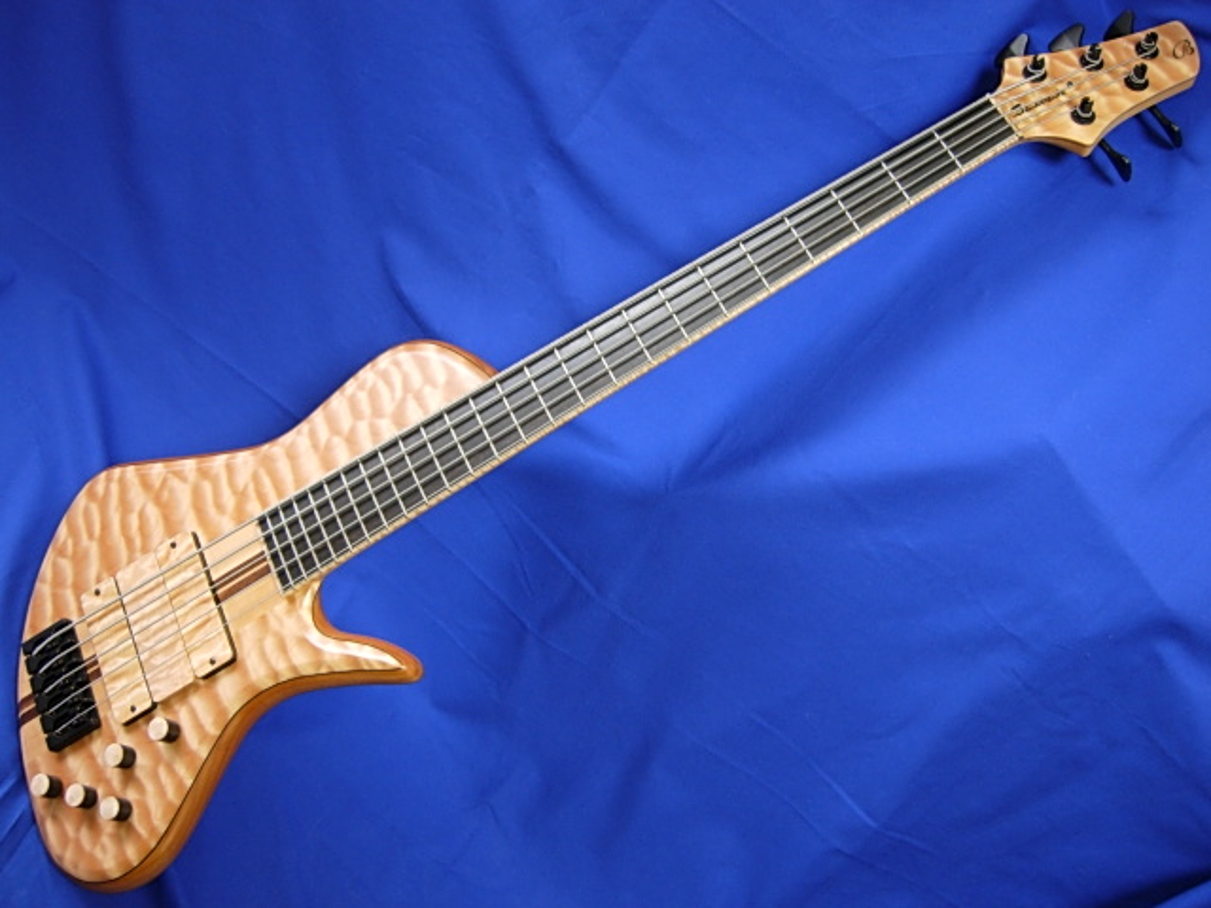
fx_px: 1259
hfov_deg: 51.4
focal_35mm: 36
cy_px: 454
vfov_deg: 39.7
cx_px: 606
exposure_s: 1/4
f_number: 2.7
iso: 109
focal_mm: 7.5
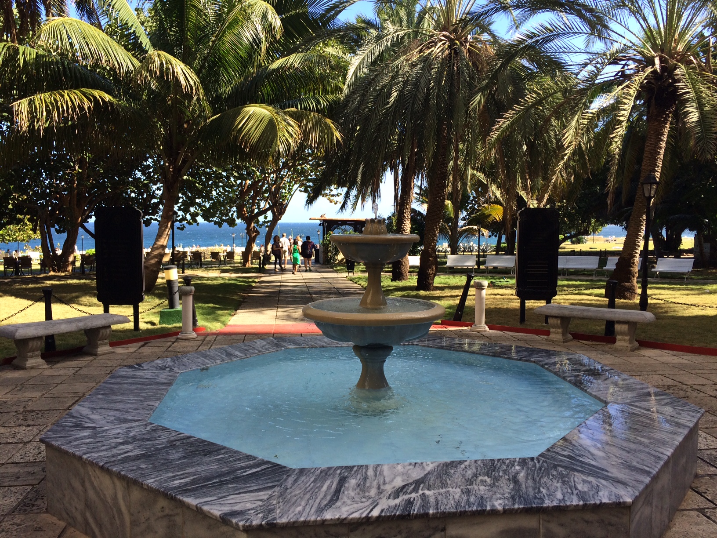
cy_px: 269
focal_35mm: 29
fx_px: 601
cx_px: 358
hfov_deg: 61.7
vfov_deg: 48.2
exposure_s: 1/604
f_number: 2.2
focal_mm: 4.15
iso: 32
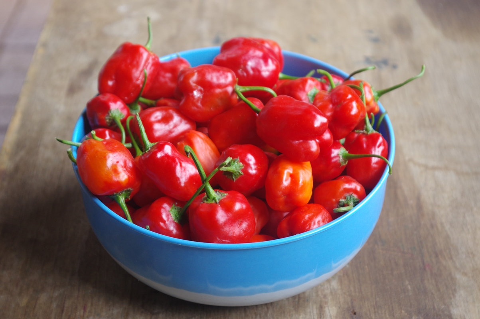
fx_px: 799
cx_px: 240
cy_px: 160
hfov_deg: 33.4
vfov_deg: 22.6
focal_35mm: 60
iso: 800
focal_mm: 40
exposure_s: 1/100
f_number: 5.6
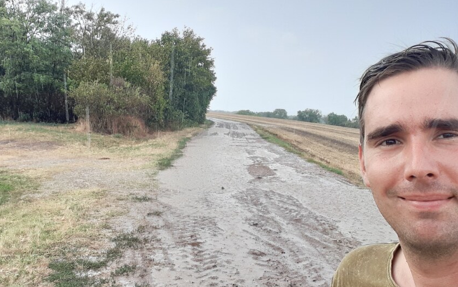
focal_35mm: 40
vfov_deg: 31.9
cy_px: 117
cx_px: 258
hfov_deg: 49.1
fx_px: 499
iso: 40
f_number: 2
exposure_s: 1/169
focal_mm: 2.61
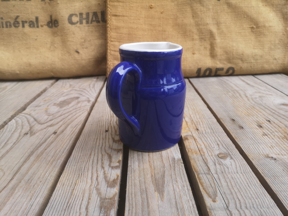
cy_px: 108
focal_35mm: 27
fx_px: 225
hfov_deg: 65.3
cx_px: 144
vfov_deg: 51.4
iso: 50
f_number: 1.8
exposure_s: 1/350
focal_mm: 5.58
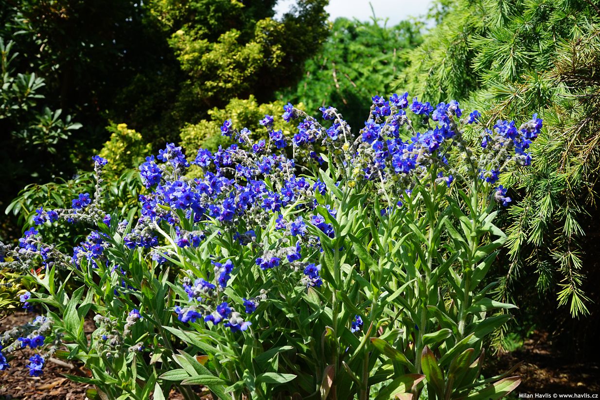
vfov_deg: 32.6
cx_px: 300
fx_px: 683
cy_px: 200
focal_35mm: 41
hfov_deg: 47.4
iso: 100
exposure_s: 1/100
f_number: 9
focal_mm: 41
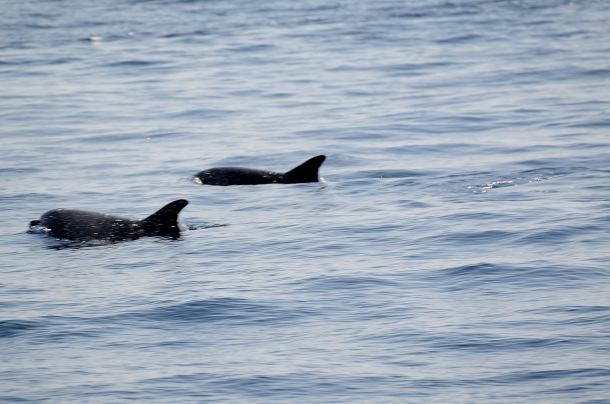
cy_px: 202
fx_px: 6341
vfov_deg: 3.6
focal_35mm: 375
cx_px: 305
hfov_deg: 5.5
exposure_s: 1/800
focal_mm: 250
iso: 100
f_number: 5.6
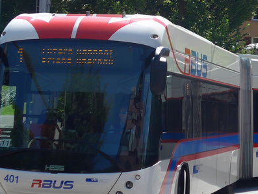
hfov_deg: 14.7
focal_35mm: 133
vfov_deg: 11.1
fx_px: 992
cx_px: 205
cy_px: 26
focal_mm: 9
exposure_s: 1/1000
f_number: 2.8
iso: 80
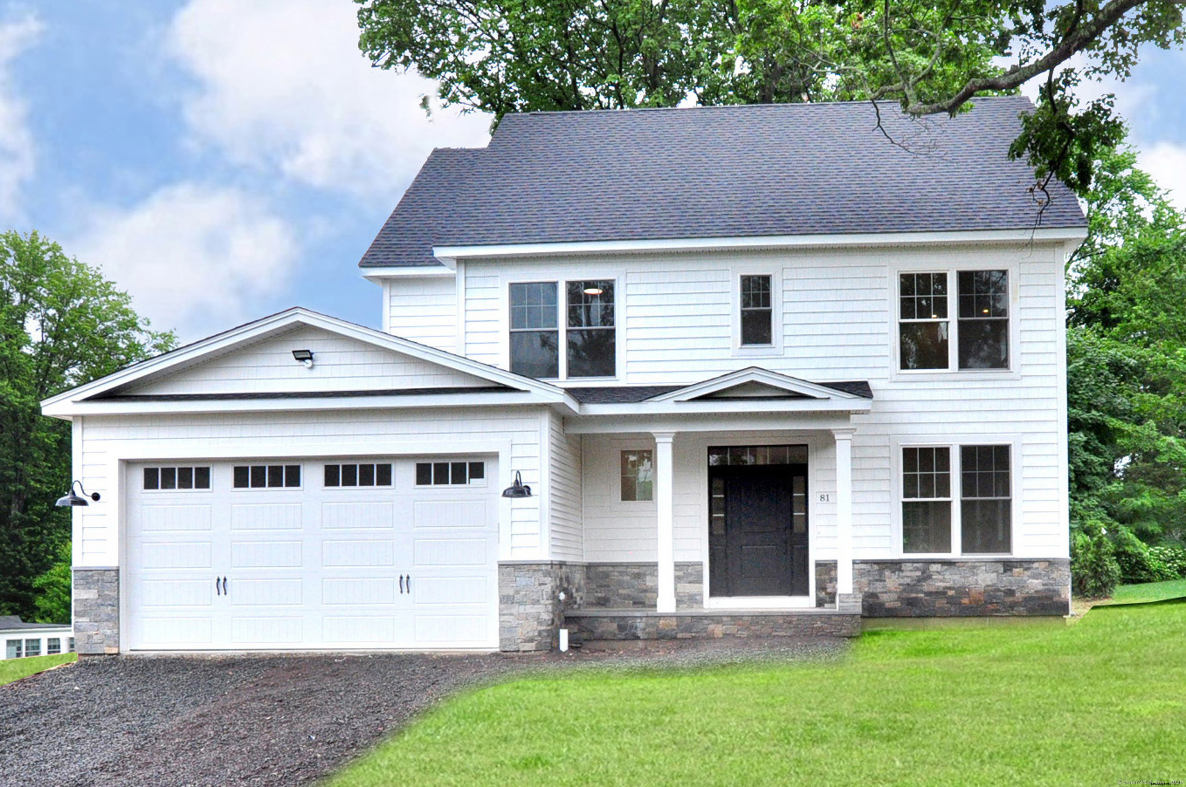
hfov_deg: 77.4
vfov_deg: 56.0
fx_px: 740
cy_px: 394
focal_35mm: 22
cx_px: 593
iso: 1250
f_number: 8
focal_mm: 15
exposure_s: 1/640
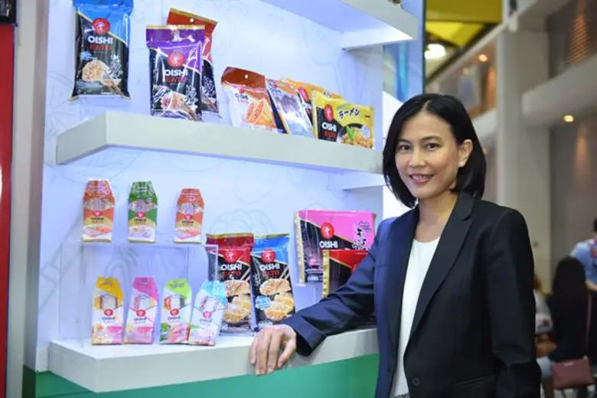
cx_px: 298
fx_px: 730
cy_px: 199
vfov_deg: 30.5
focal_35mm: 44
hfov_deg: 44.5
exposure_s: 1/200
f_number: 2.8
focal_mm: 44
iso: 640
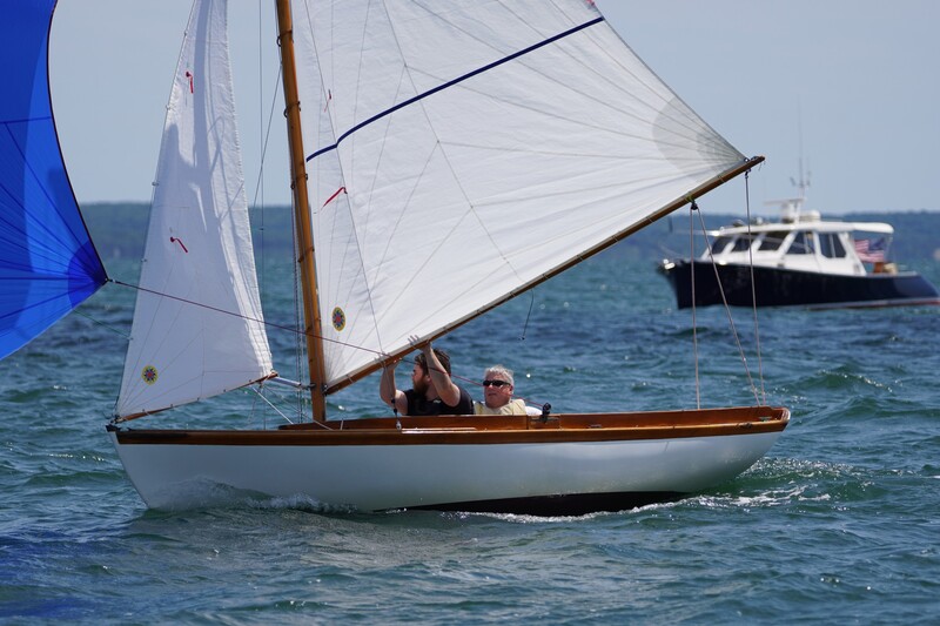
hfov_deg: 6.4
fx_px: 8419
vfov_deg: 4.3
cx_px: 470
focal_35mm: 322
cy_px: 313
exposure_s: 1/1250
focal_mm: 215
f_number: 5.6
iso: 160
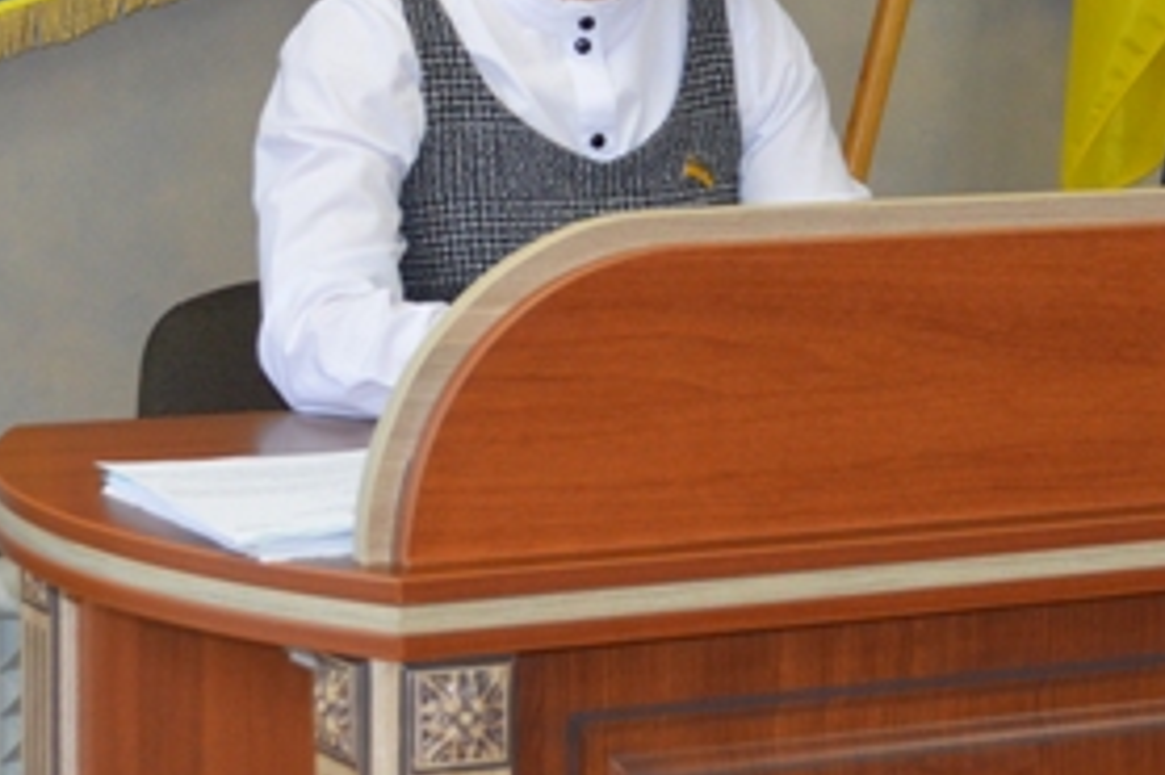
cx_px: 763
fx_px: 4463
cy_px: 8
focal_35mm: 138
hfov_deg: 14.8
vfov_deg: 9.9
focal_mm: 34
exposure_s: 1/60
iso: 800
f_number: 5
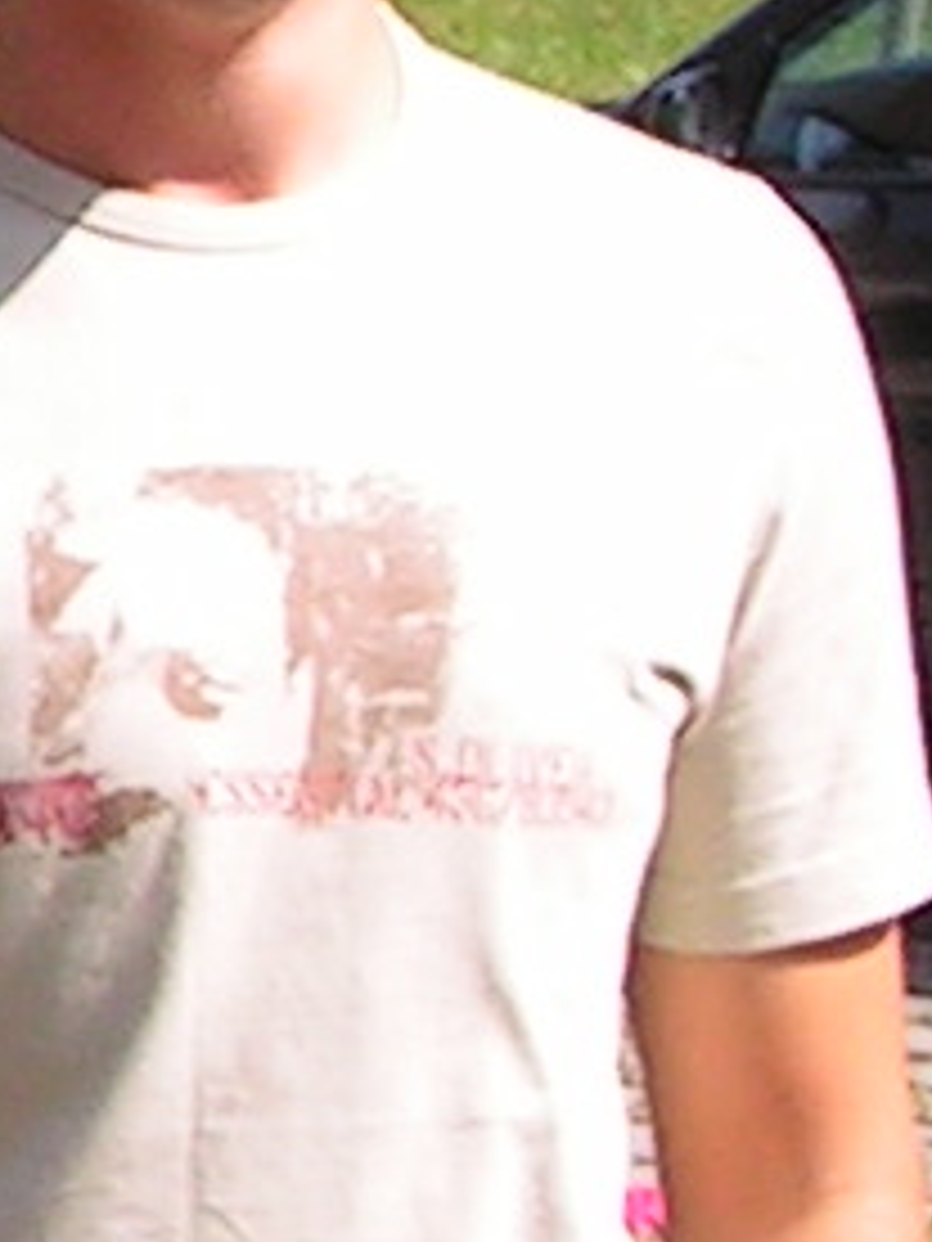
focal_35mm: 313
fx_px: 11236
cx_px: -1108
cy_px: -27
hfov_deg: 4.7
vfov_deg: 6.3
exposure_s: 1/200
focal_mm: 6.3
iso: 50
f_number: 5.6
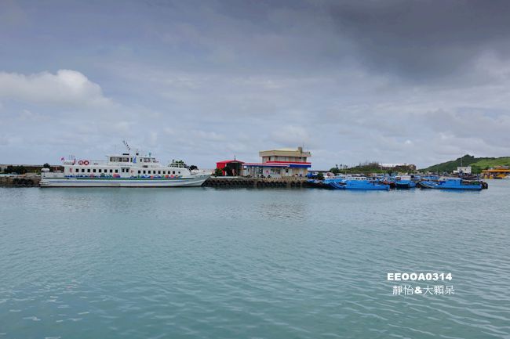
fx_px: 340
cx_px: 255
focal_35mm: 24
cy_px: 170
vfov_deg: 53.1
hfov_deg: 73.8
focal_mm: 8.8
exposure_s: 1/320
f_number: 5.6
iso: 125
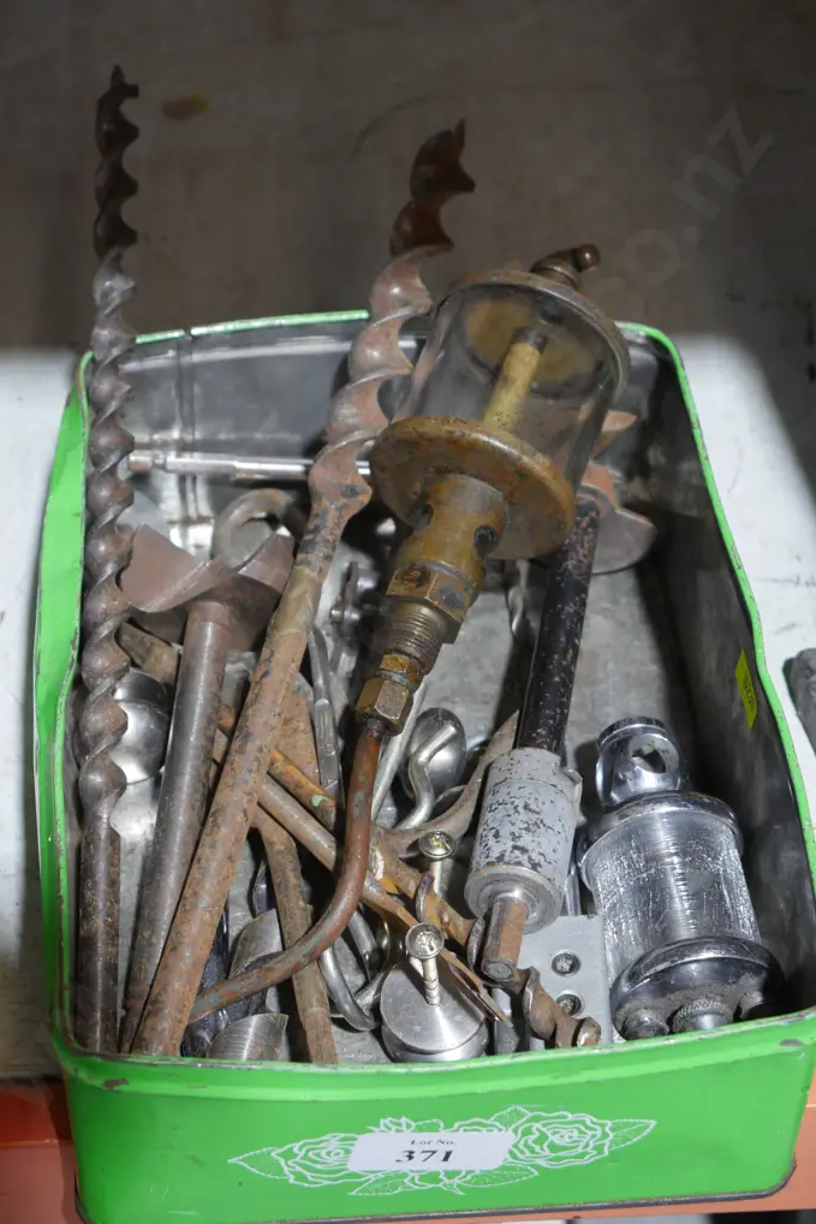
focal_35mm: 67
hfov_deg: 20.3
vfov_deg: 30.1
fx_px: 2277
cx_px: 383
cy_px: 613
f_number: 5.4
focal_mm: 32
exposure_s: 1/80
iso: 1600
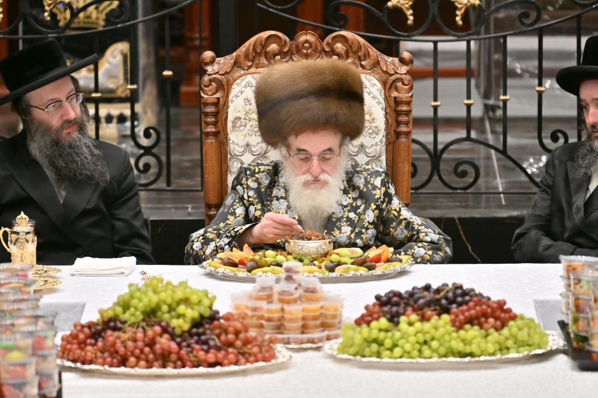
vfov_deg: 4.6
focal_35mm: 300
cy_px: 199
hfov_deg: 6.9
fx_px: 4981
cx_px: 299
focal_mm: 200
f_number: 2.8
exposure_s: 1/640
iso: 400
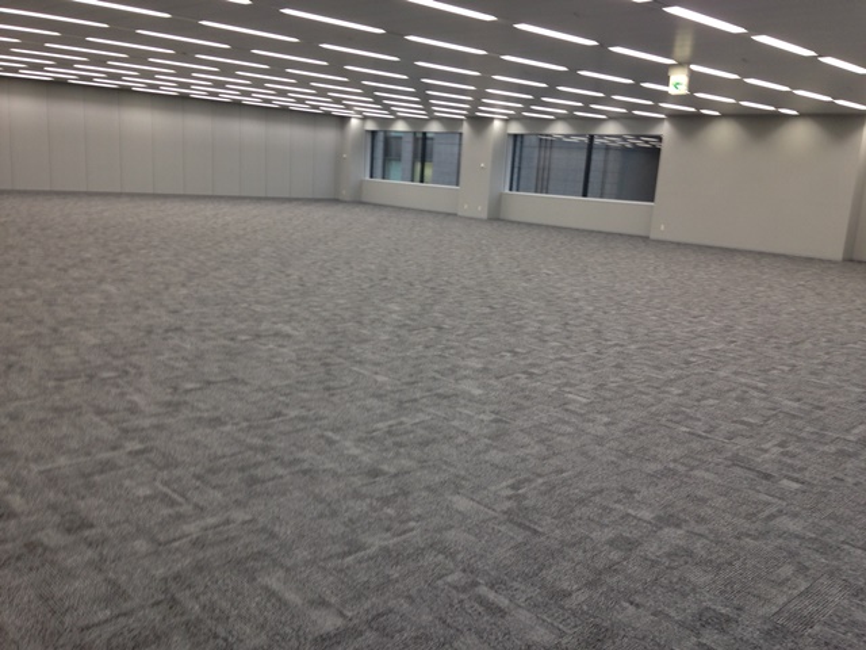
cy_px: 325
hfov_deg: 55.4
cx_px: 433
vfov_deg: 42.9
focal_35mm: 33
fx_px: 826
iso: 50
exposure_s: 1/24
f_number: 2.4
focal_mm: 4.12
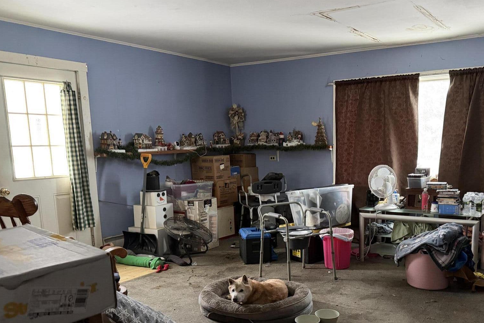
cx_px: 302
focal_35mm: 33
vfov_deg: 39.3
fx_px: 444
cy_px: 226
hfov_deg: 56.5
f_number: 1.78
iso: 1000
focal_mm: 6.76
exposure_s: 1/30
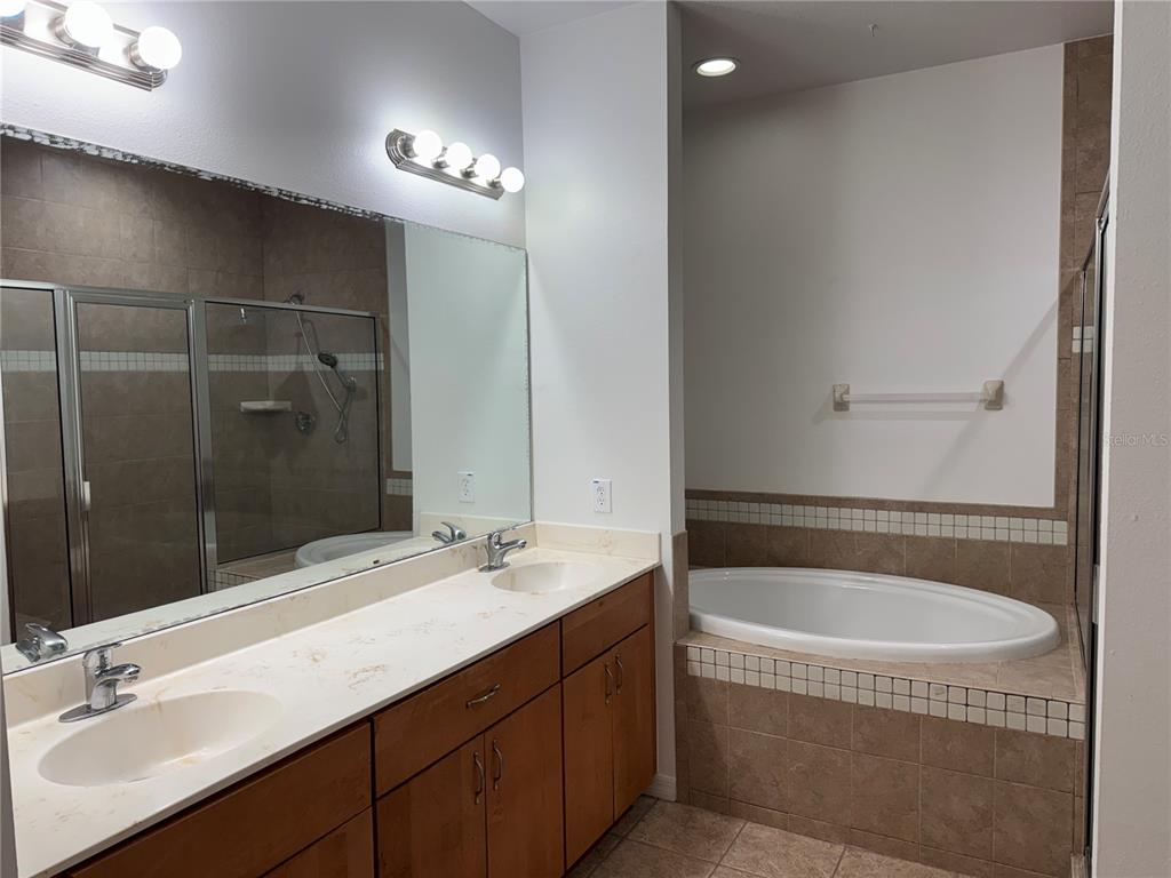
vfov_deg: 56.8
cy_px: 439
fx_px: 812
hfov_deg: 71.6
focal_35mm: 24
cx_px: 586
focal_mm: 6.76
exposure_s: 1/120
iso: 80
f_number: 1.78
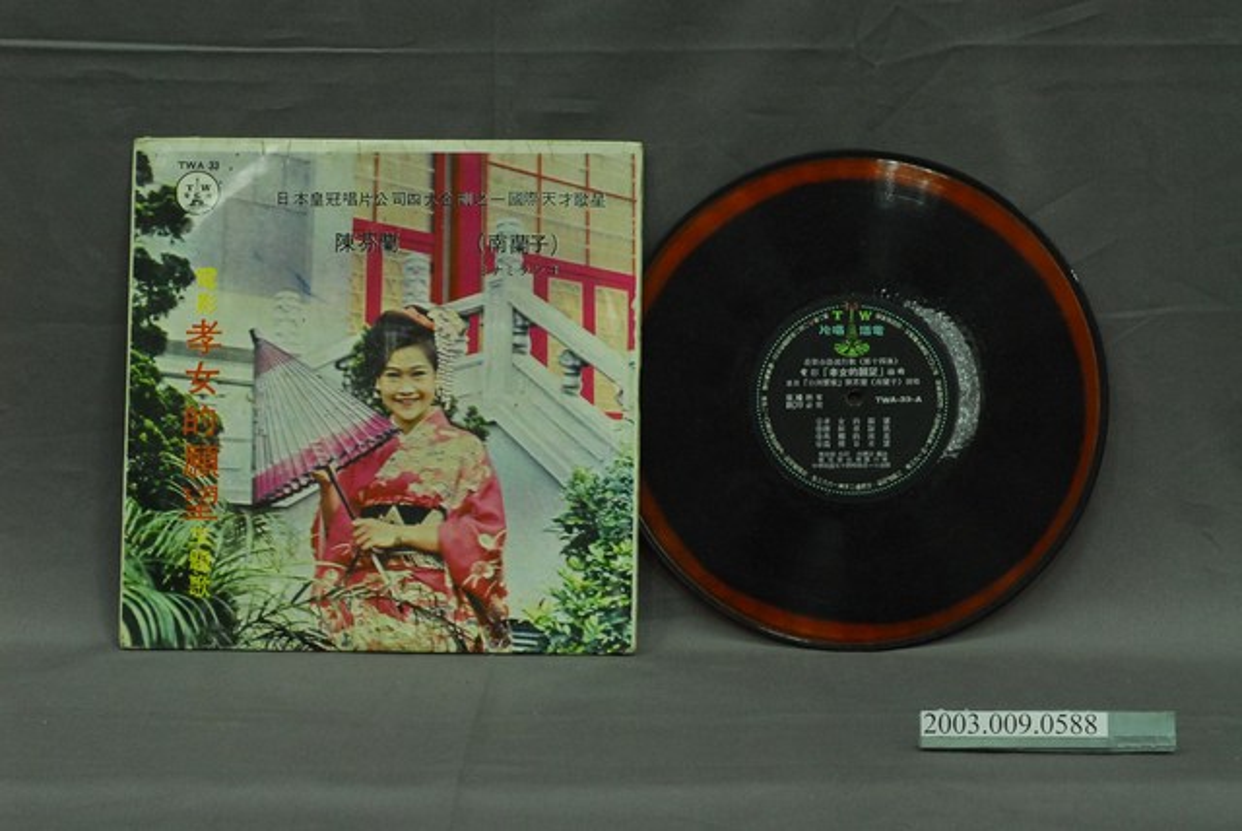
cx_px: 621
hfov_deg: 22.6
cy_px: 416
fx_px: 3108
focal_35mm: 90
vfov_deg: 15.2
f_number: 10
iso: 1000
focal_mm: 60
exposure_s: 1/20
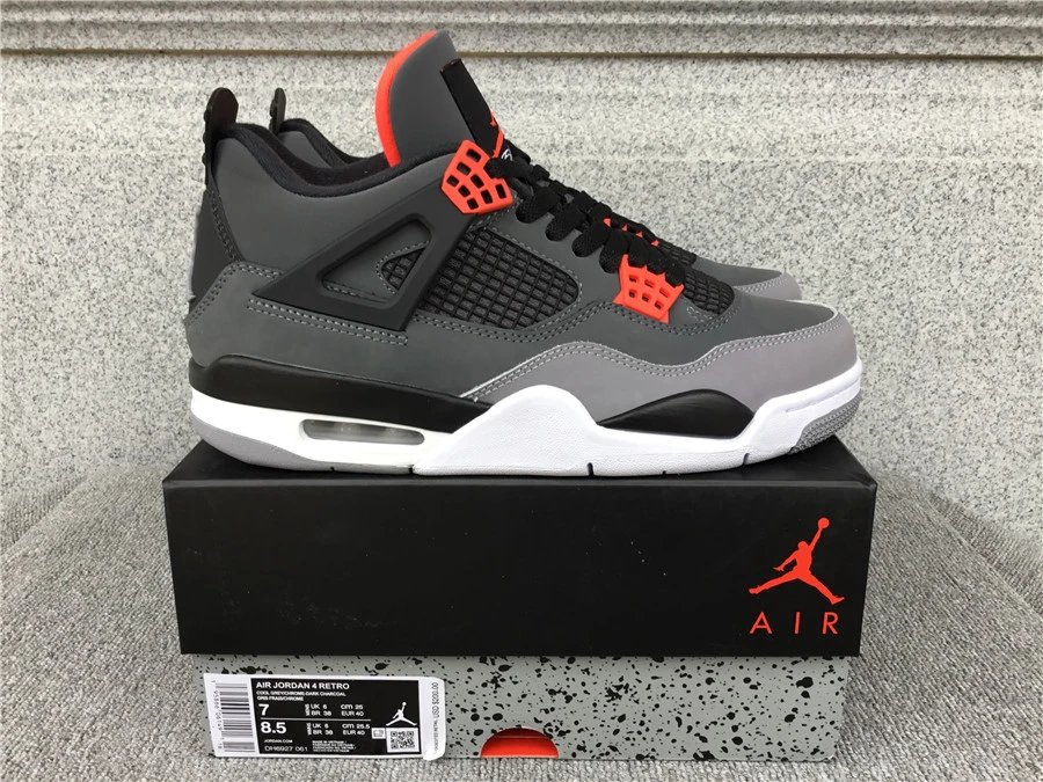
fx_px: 934
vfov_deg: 45.4
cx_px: 522
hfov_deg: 58.4
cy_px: 391
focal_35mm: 31
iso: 25
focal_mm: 3.3
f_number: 2.4
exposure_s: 1/50
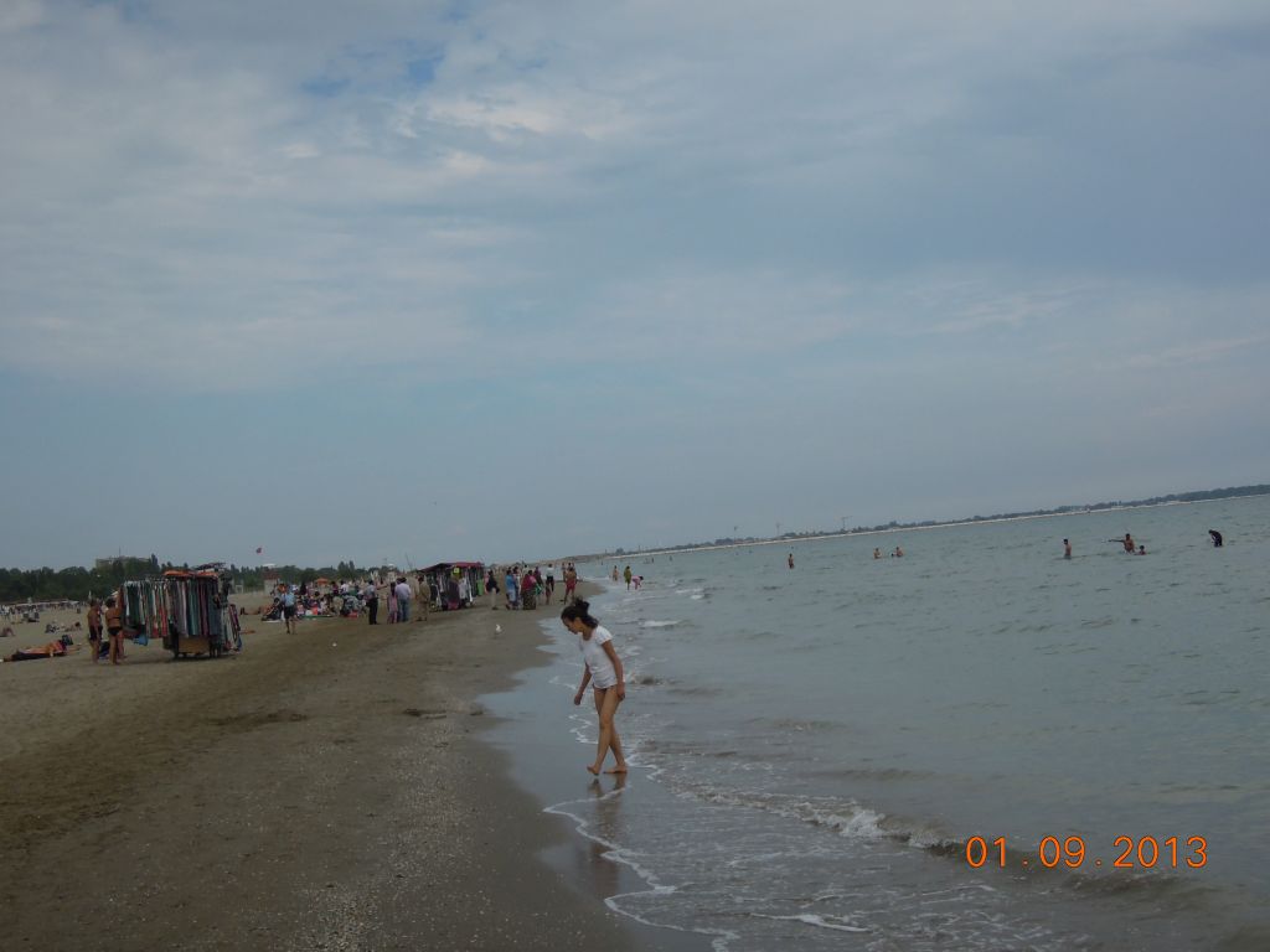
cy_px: 476
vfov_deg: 29.1
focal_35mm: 50
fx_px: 1834
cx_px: 635
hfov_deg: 38.2
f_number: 4.7
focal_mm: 9
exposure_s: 1/2000
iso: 160
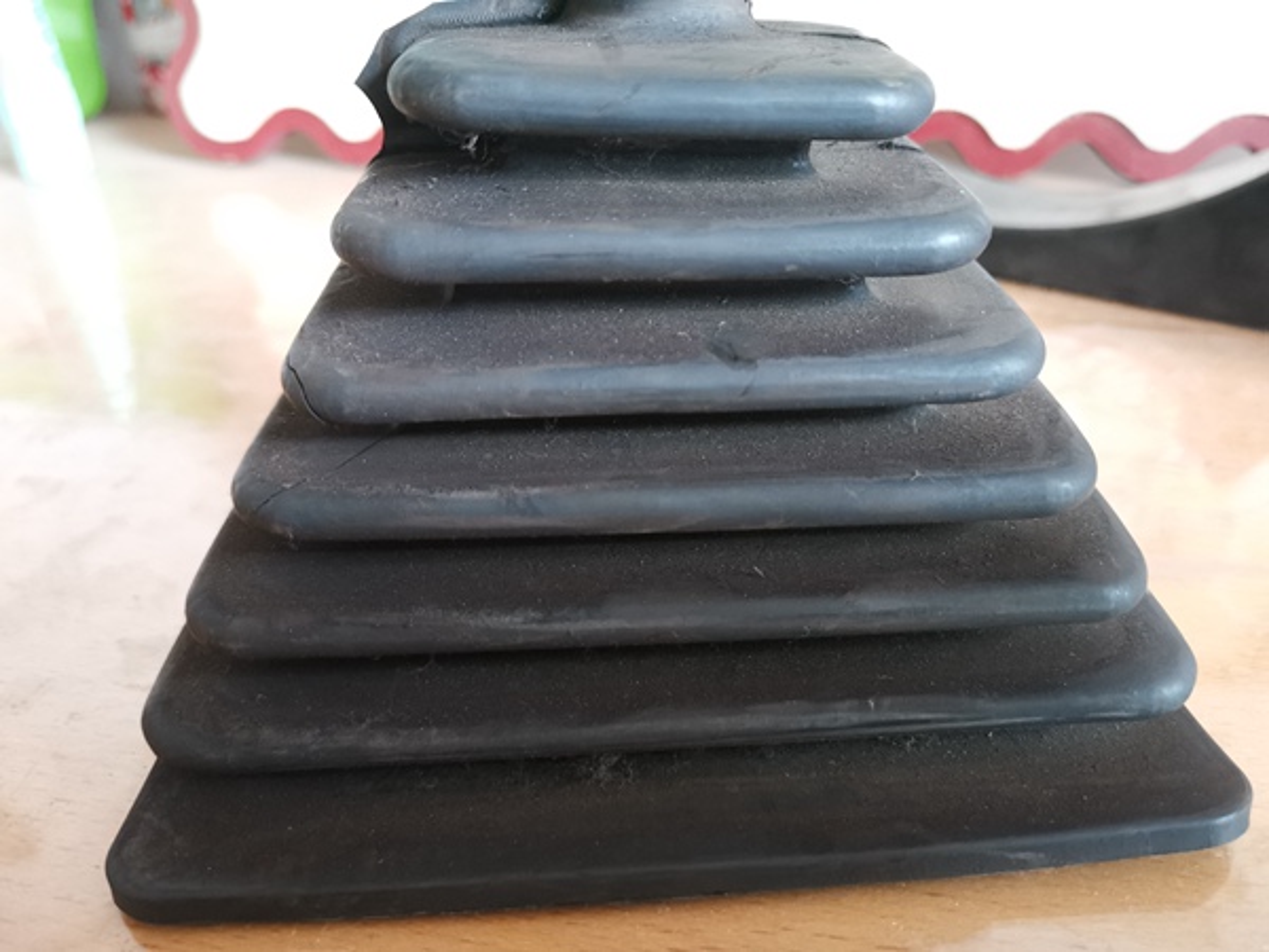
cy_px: 476
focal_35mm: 26
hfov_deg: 67.3
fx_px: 953
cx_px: 634
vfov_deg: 53.1
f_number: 1.8
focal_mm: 4.75
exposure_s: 1/20
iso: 1600
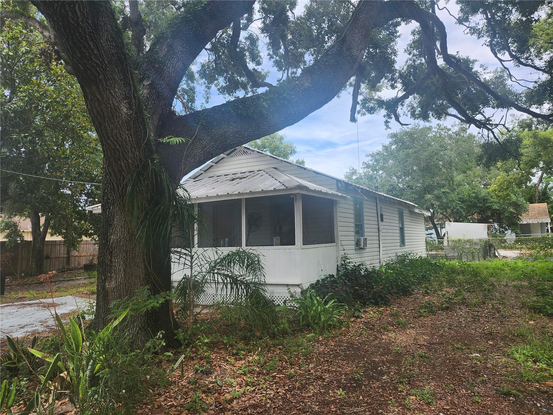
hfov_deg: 73.9
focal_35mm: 23
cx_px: 276
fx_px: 367
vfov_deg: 58.9
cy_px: 208
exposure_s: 1/650
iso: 25
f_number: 1.8
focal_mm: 5.54
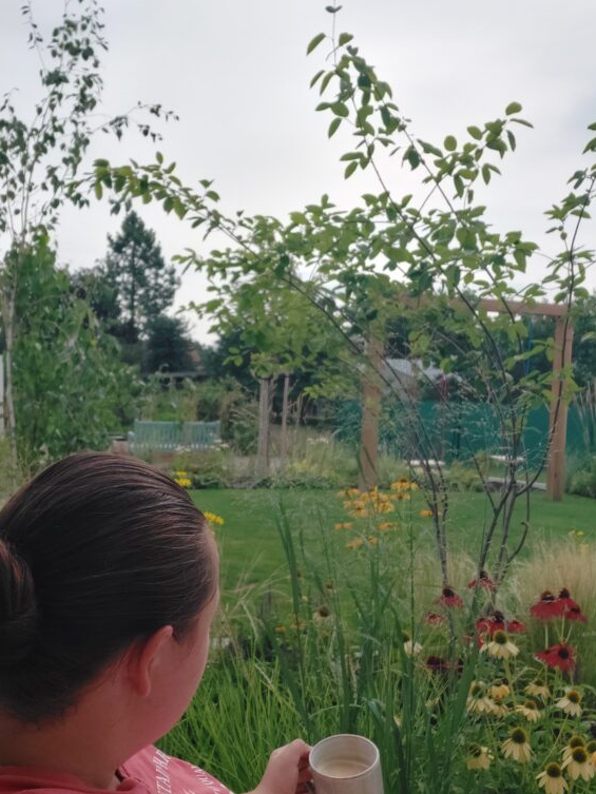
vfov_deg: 53.6
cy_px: 468
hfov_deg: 41.3
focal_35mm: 34
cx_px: 205
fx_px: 780
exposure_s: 1/632
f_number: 2.2
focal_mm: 3.75
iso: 40
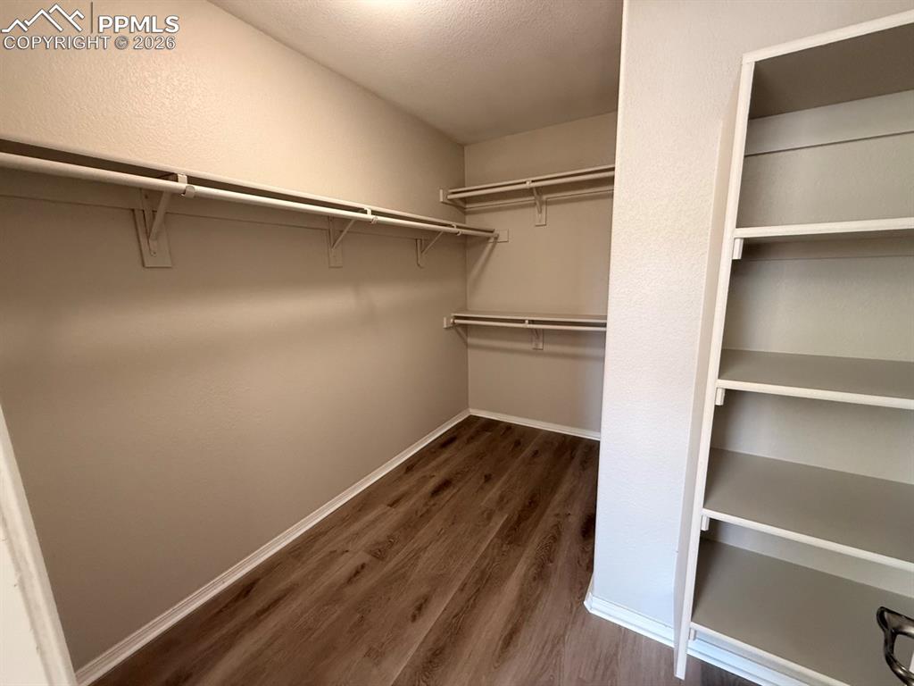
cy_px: 343
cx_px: 457
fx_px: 370
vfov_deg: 85.7
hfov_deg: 102.1
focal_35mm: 14
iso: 250
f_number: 2.2
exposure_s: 1/60
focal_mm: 2.22
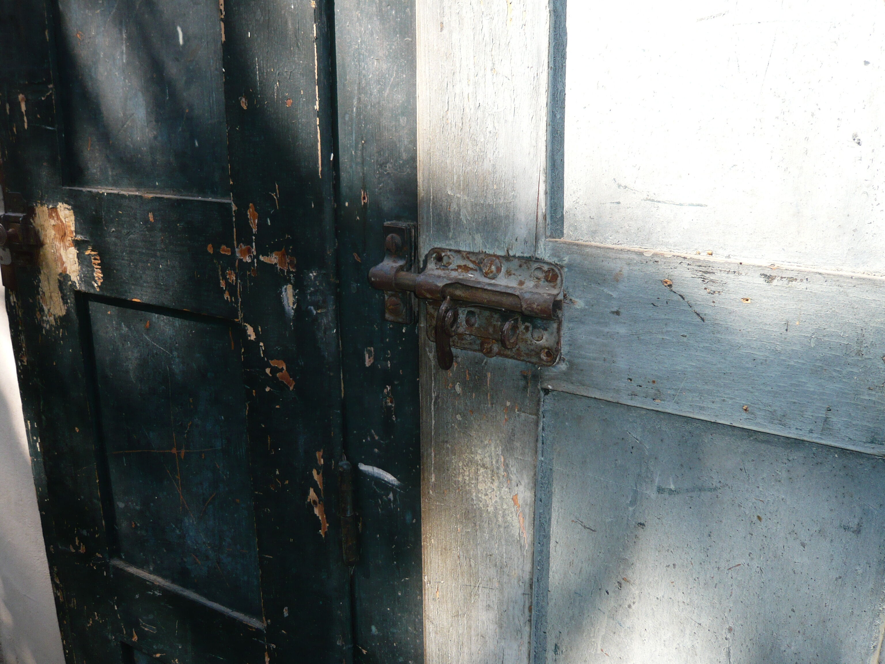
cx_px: 442
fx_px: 869
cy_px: 332
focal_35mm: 34
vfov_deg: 41.8
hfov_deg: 54.0
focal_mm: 5.5
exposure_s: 1/200
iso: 100
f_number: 3.1
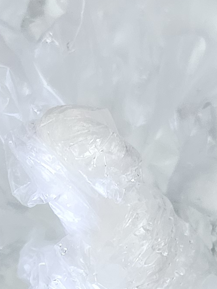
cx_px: 36
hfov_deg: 10.7
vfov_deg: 13.9
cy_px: 338
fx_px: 1154
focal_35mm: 138
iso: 640
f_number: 1.8
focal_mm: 6.4
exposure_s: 1/120
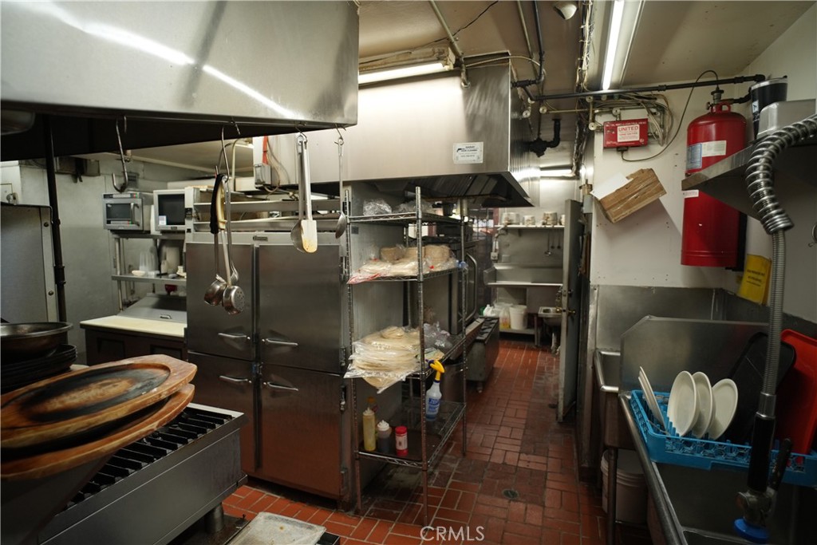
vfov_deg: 67.4
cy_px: 272
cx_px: 408
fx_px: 409
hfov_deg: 90.0
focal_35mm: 18
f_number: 2.8
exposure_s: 1/125
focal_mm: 18
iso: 800
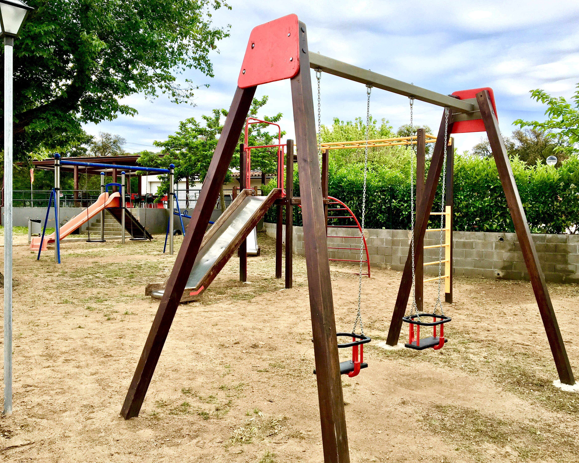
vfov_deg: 47.1
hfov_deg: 57.2
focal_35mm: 31
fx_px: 531
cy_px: 228
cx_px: 295
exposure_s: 1/999
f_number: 2.2
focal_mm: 4.15
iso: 25
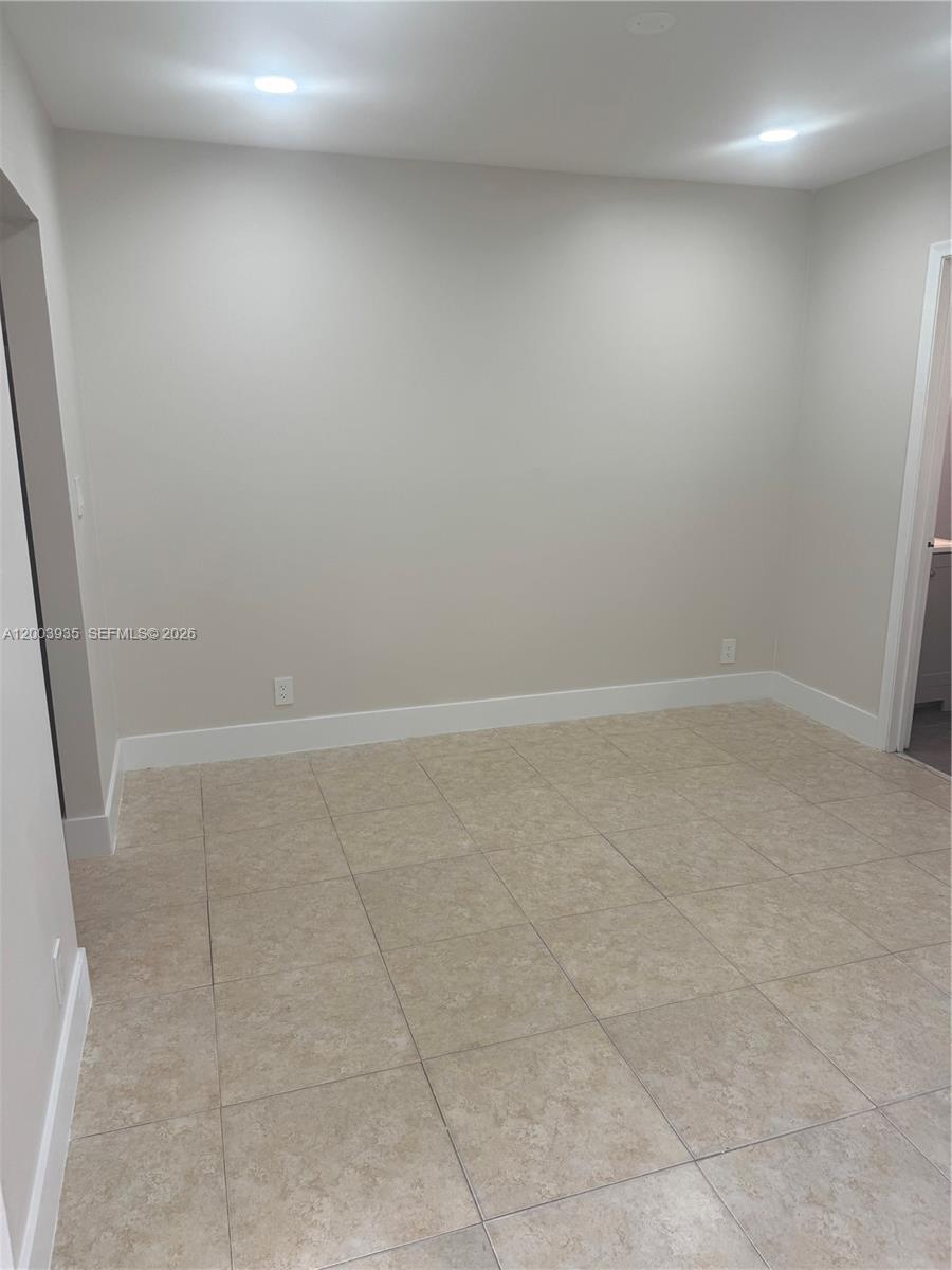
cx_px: 476
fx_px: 880
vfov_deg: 71.6
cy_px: 635
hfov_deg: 56.8
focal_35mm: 24
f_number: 1.78
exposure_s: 1/175
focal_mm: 6.76
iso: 80
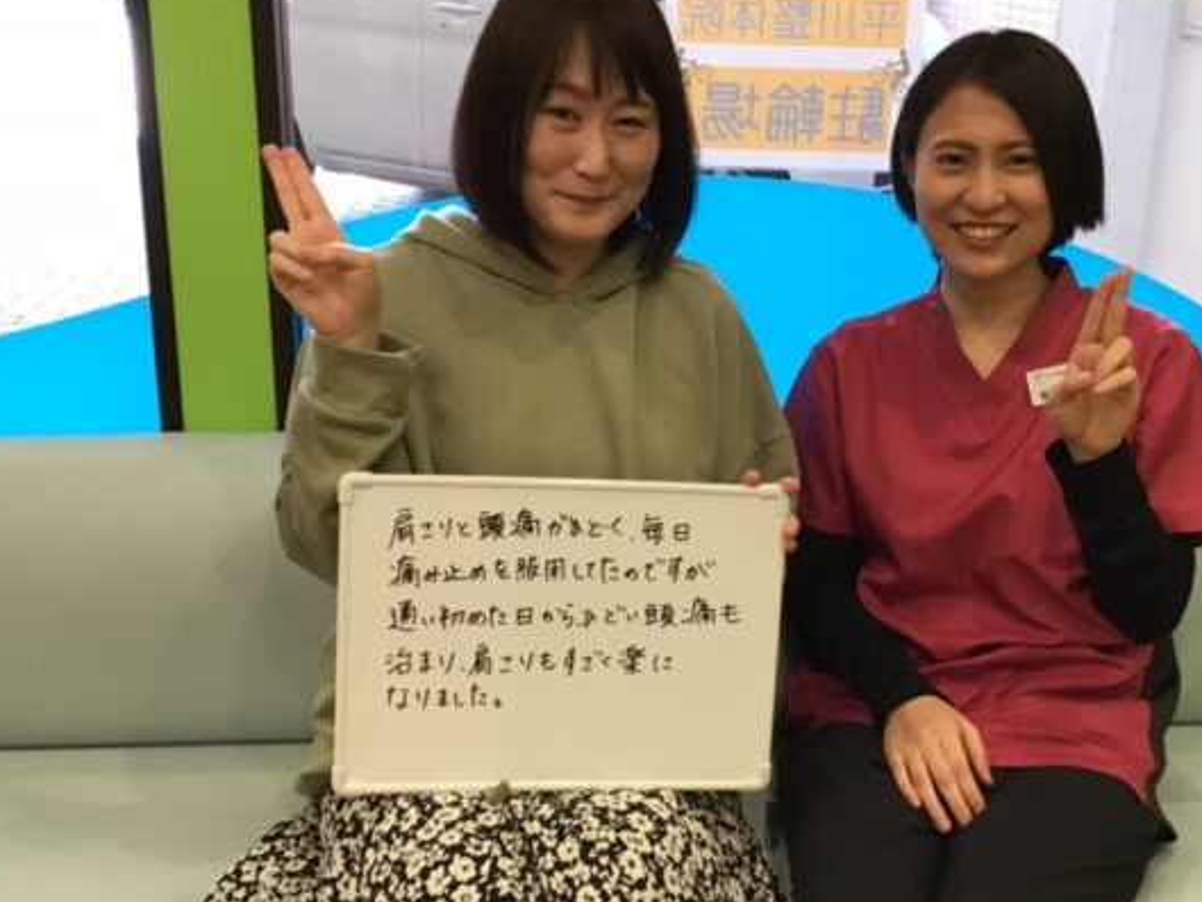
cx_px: 700
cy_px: 457
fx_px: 1563
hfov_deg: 41.9
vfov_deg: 32.2
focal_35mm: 45
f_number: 2.4
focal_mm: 3.3
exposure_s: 1/30
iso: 80
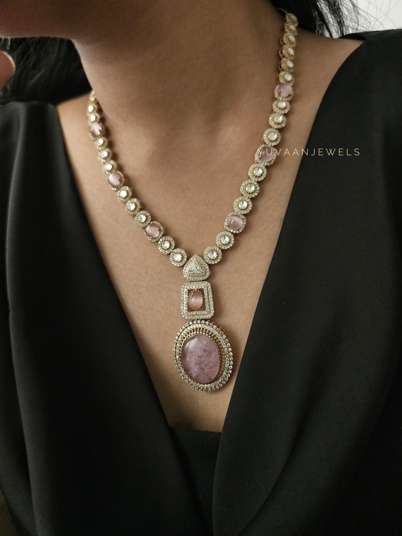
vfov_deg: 73.9
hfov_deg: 58.9
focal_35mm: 23
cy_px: 268
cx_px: 201
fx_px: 356
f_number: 1.7
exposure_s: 1/180
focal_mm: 6.3
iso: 640
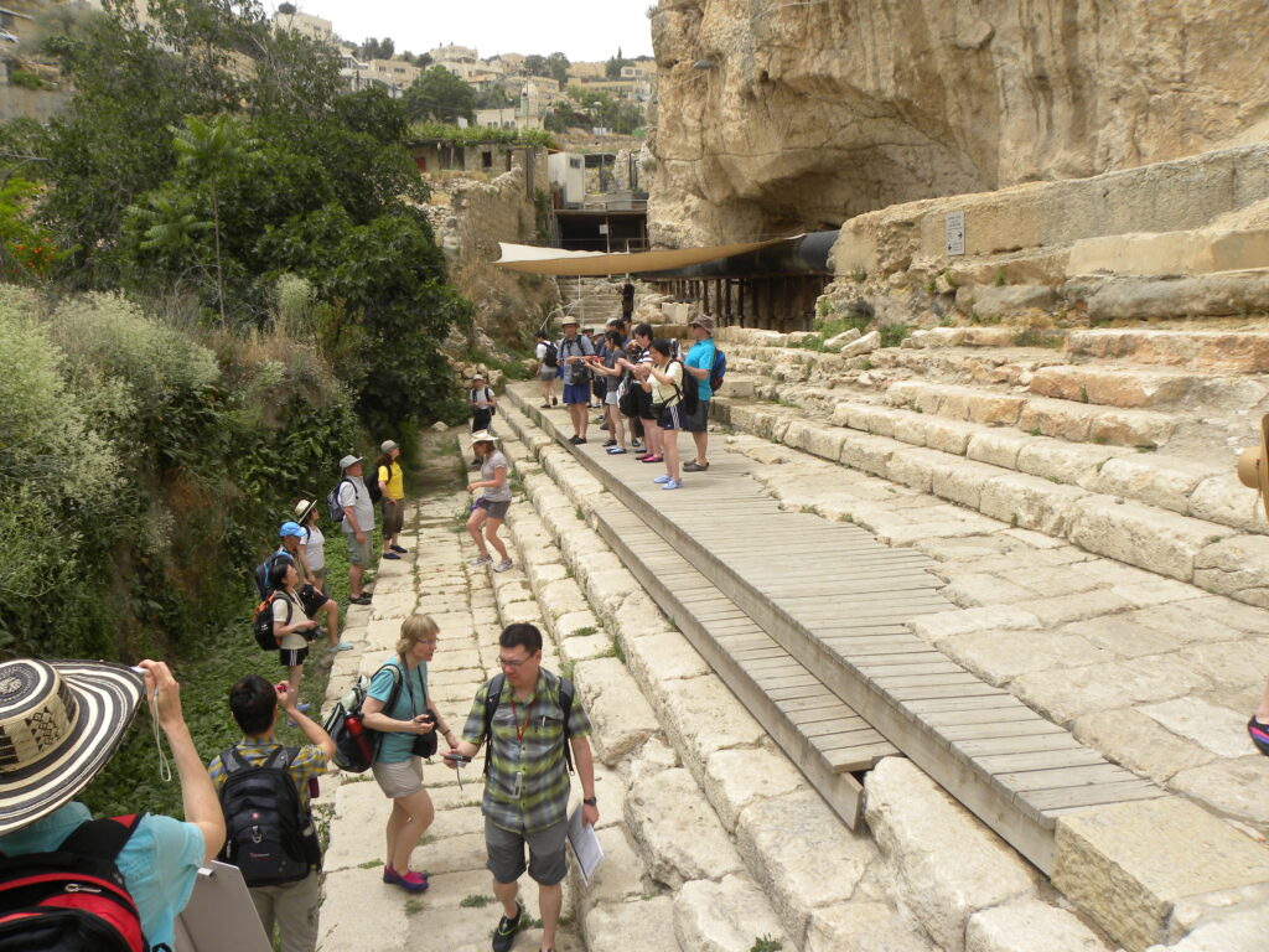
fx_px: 953
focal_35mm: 26
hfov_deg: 67.3
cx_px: 634
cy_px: 476
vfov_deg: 53.1
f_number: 5.6
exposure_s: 1/256
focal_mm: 4.6
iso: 64
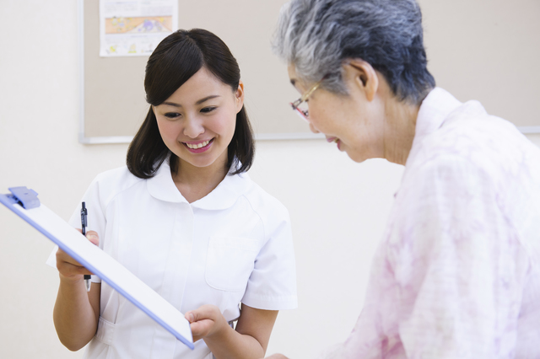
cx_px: 270
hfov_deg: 38.2
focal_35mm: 52
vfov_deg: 26.0
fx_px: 780
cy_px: 180
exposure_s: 1/60
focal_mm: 52
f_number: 4.5
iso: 250
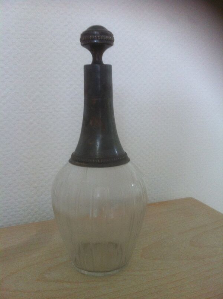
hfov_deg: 40.6
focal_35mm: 35
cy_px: 150
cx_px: 112
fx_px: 301
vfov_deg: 52.7
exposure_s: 1/15
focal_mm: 3.85
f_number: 2.8
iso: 160
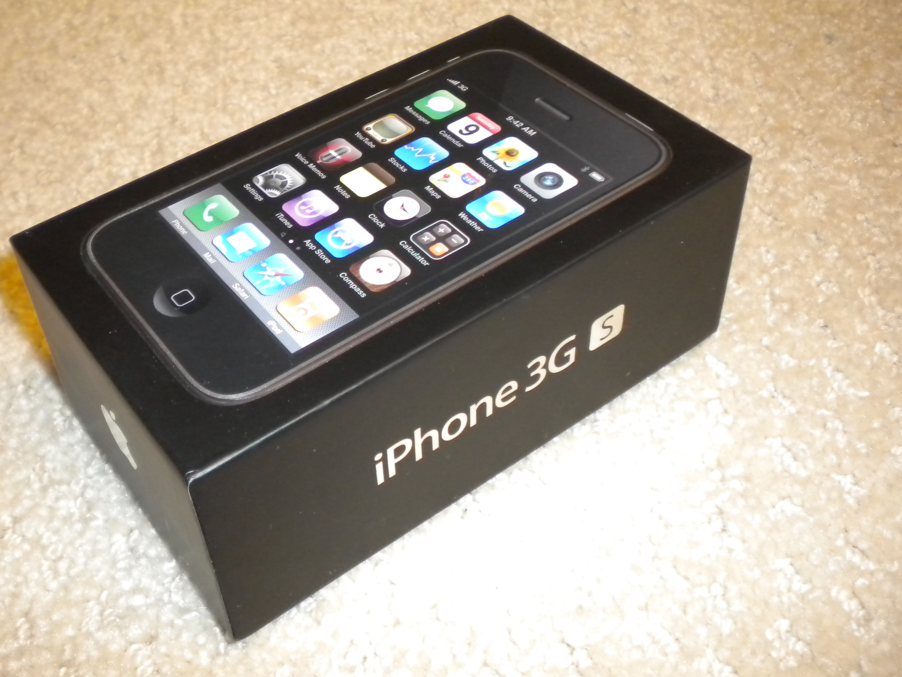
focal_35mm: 42
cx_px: 366
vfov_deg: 34.3
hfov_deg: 44.6
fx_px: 1094
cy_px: 307
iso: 400
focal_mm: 6.3
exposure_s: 1/30
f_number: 3.1
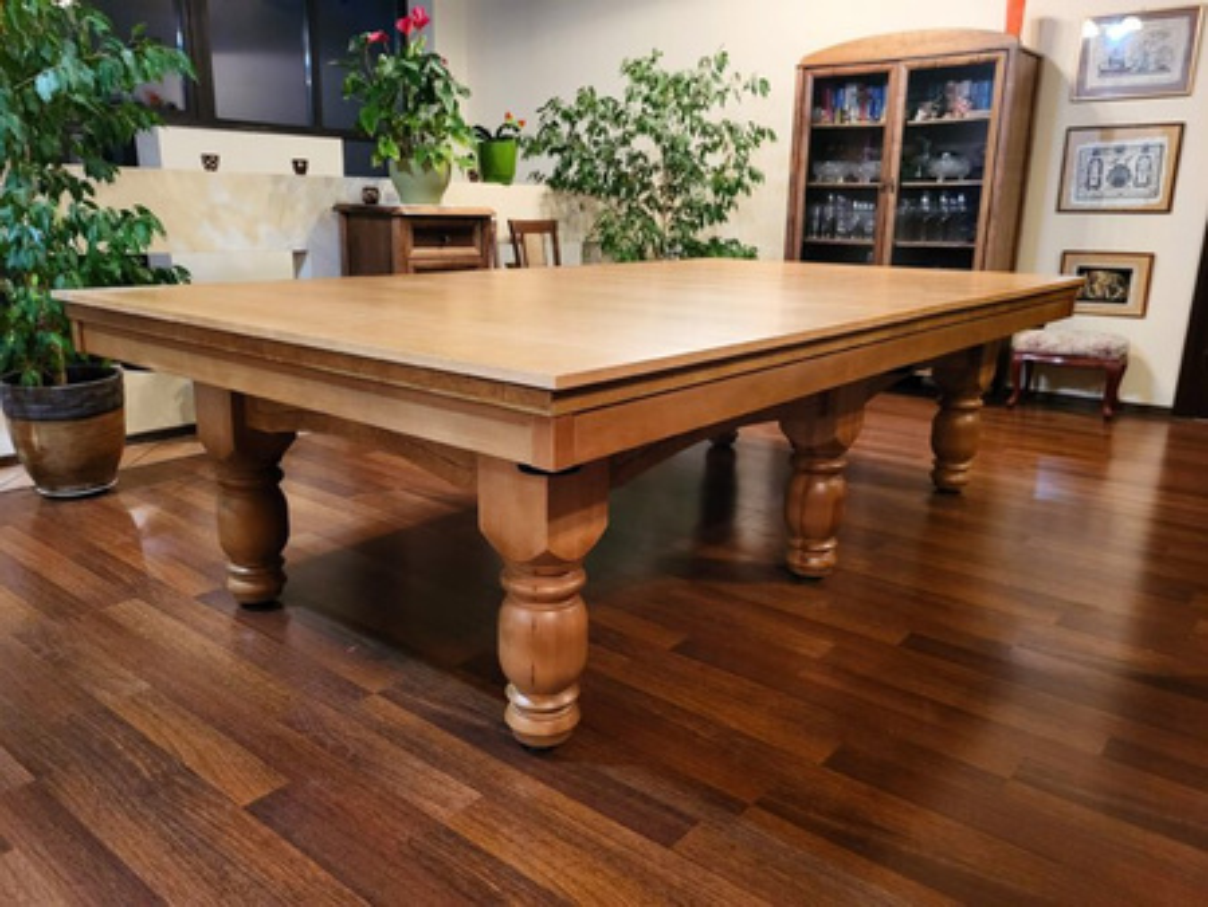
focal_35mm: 26
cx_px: 604
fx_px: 908
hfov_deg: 67.3
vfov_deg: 53.1
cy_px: 454
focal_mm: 5.4
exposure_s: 1/33
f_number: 1.8
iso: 500
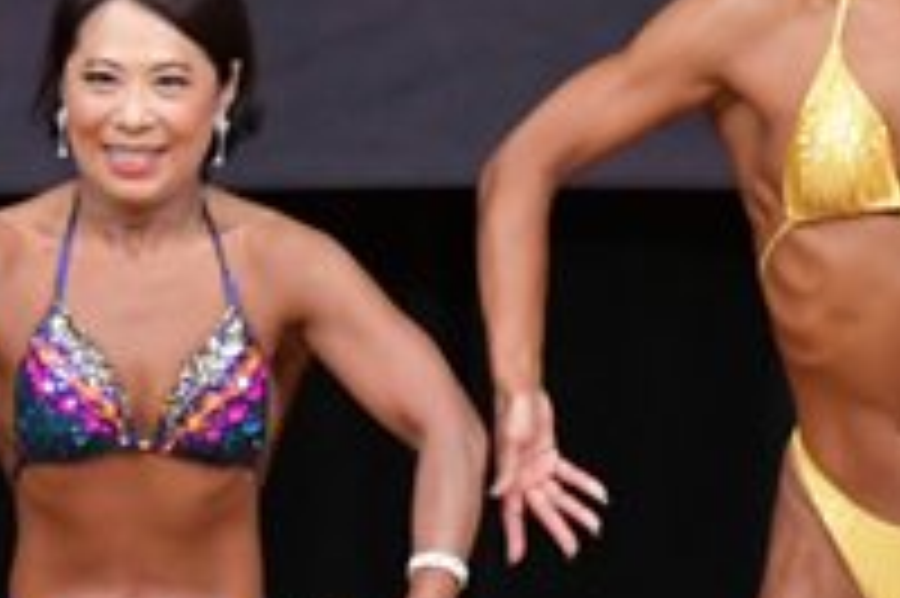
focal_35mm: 1046
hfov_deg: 2.0
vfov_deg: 1.3
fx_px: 26128
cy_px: 602
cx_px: -565
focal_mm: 180
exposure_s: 1/400
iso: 5000
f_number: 5.6
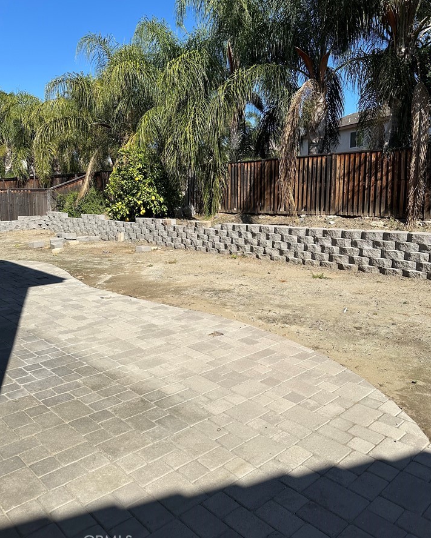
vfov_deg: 63.9
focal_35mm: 27
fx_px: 430
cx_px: 222
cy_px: 239
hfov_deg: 53.2
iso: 80
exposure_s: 1/5525
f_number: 1.78
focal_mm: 6.86
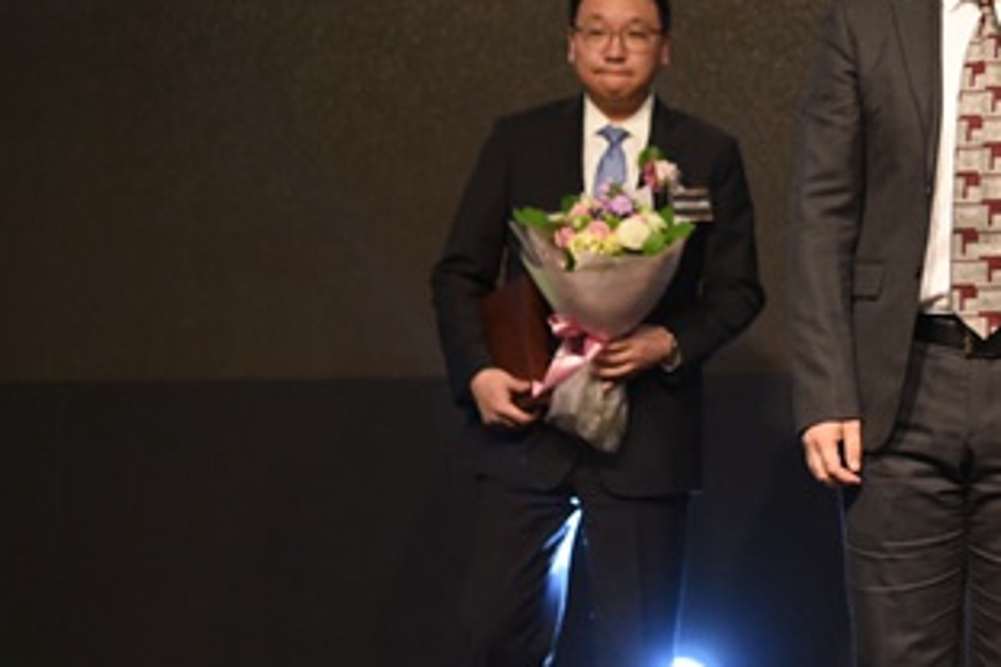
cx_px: 1165
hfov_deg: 16.1
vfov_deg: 11.0
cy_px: -26
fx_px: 3420
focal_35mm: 123
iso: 800
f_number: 2.8
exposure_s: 1/100
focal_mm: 48
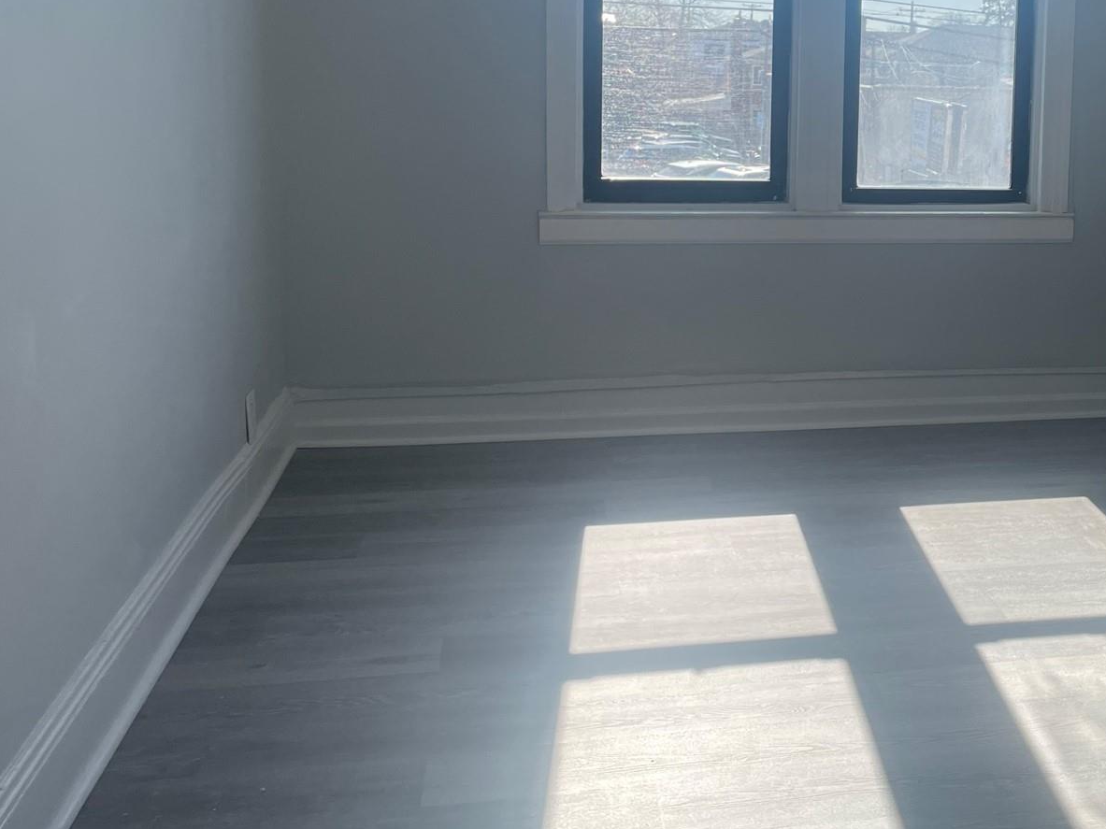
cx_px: 911
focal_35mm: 45
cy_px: 235
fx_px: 1438
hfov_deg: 40.1
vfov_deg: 31.7
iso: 32
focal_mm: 4.2
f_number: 1.6
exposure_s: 1/1319
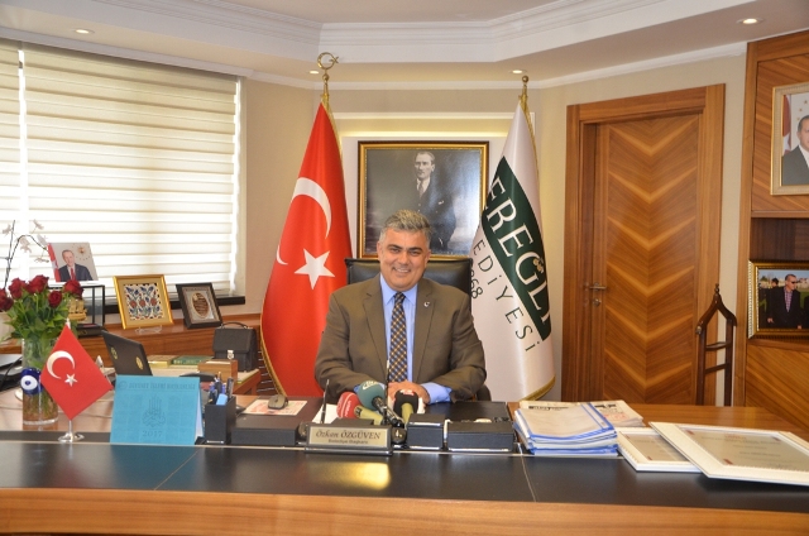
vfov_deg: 35.3
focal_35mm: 38
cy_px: 268
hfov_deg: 51.4
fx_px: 841
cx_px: 404
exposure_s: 1/60
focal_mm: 25
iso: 720
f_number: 4
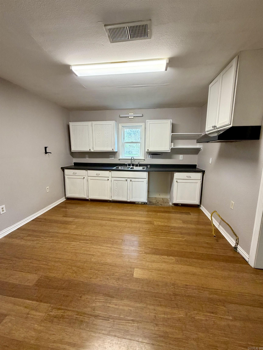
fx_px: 142
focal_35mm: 14
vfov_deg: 102.1
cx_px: 132
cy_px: 175
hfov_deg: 85.7
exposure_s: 1/60
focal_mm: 2.22
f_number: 2.2
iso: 200
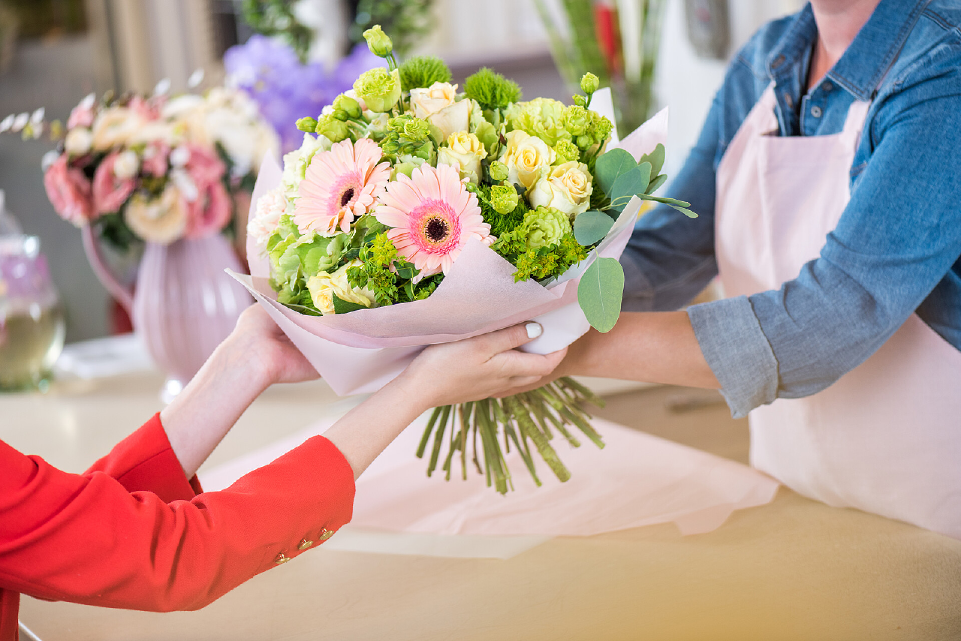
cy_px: 320
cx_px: 480
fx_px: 2803
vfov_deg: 13.0
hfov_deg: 19.5
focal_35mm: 105
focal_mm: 105
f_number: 3.5
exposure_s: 1/200
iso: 250
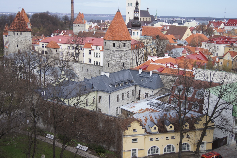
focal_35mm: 45
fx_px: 296
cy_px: 79
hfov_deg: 43.6
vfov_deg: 29.8
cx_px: 118
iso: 100
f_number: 4.5
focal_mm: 30
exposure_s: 1/640
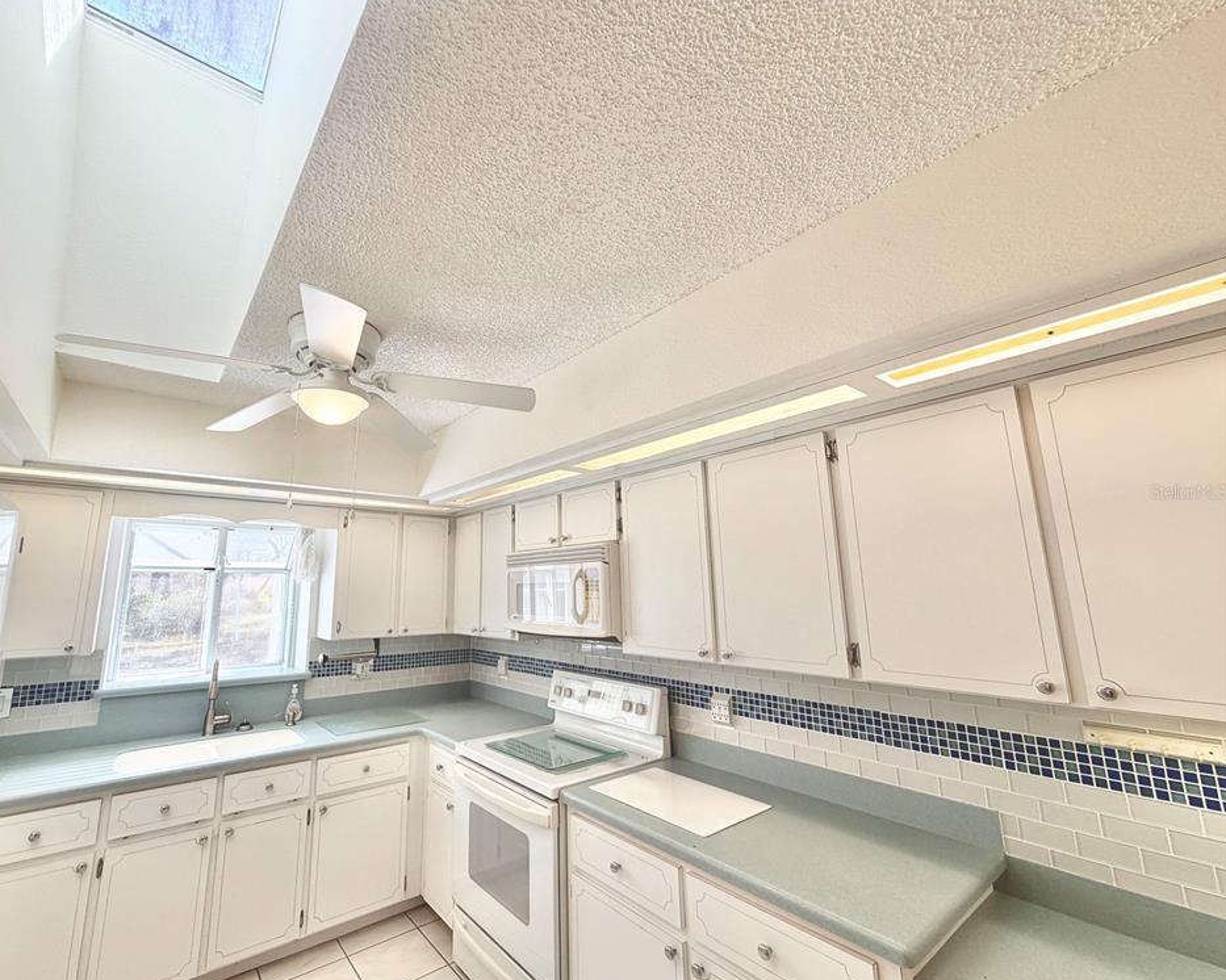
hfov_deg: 96.5
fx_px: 544
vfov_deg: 84.0
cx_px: 557
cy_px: 491
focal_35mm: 15
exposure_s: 1/120
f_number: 2.2
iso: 40
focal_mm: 2.22
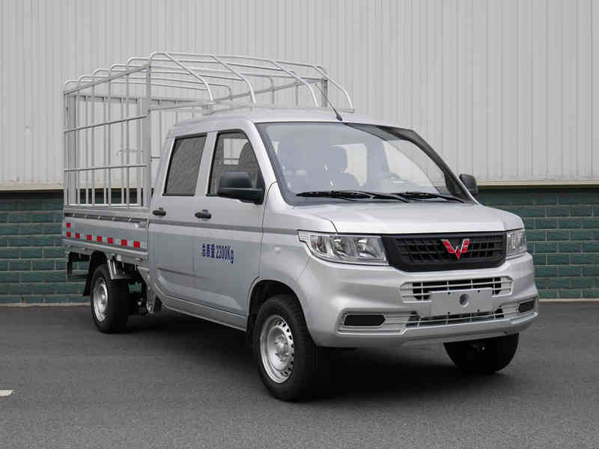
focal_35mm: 42
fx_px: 727
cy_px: 224
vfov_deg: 34.3
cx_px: 300
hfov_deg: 44.8
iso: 200
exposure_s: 1/125
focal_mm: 21
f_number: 4.7
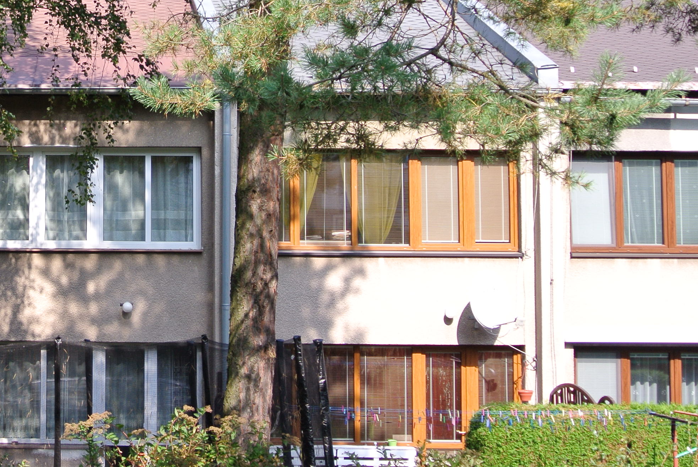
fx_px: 1378
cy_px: 144
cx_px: 51
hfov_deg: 27.3
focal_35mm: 71
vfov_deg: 19.2
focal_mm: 13.6
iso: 100
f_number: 4
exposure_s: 1/320
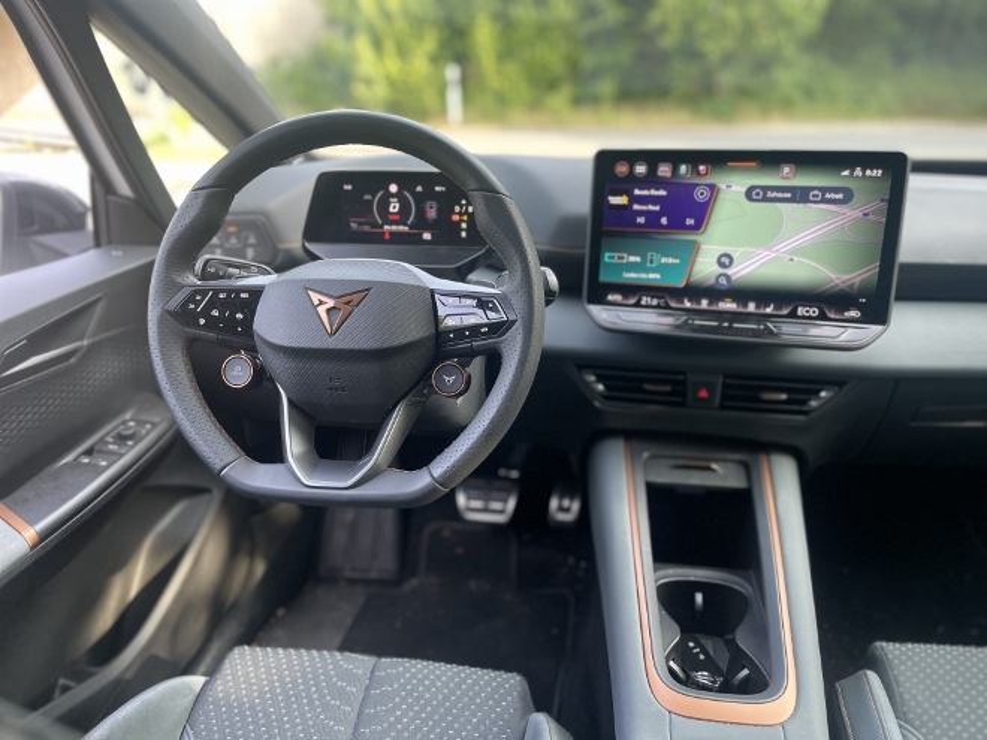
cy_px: 370
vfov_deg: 53.1
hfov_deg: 67.3
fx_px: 741
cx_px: 494
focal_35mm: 26
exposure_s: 1/118
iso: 125
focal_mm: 4.2
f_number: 1.6
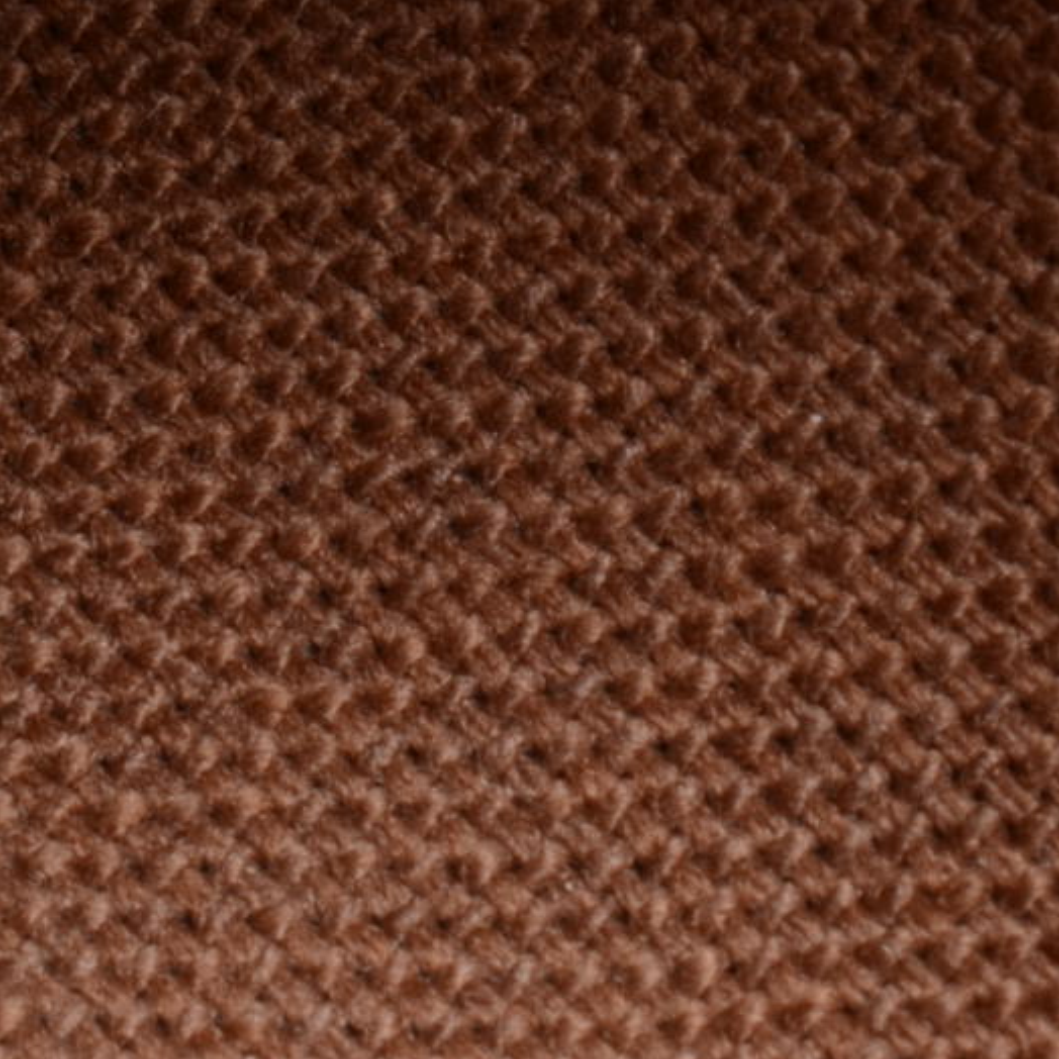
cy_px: -117
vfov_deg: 5.3
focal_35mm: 329
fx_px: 11387
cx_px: 319
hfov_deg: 5.3
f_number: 18
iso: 250
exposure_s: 1/160
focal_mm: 55
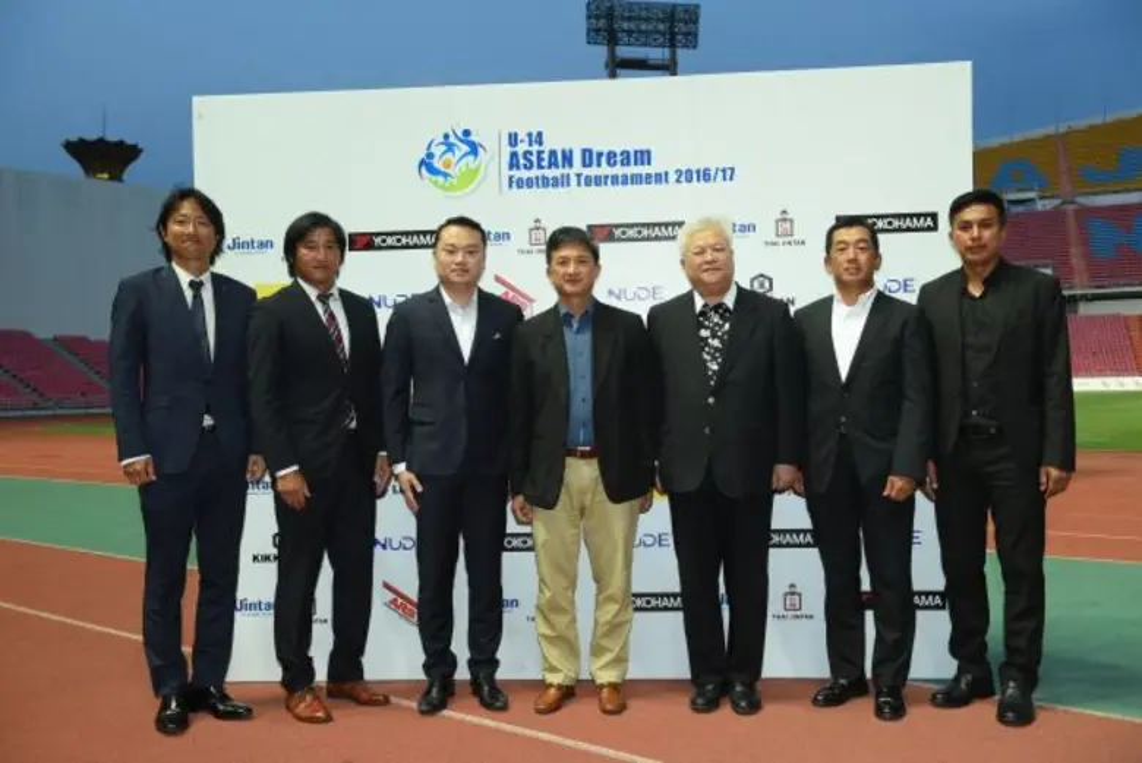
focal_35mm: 34
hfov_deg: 55.8
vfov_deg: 38.9
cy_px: 382
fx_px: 1079
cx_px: 571
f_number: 4.5
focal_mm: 34
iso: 2000
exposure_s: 1/160
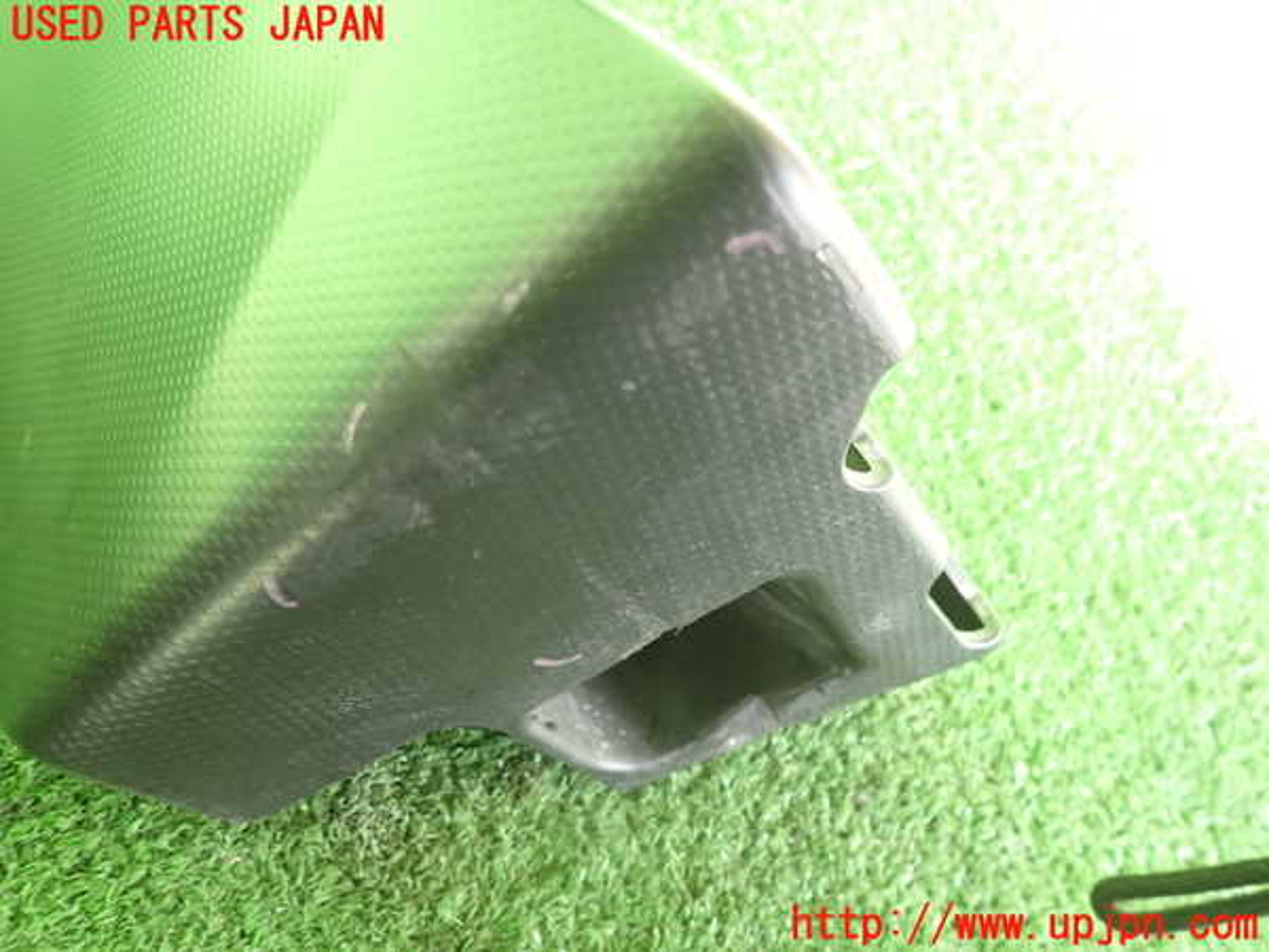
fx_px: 916
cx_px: 634
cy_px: 476
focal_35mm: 25
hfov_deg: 69.4
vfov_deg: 54.9
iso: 200
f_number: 2
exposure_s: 1/30
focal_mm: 4.5
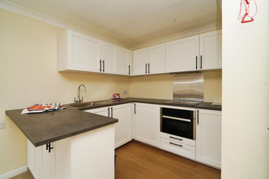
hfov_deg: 96.7
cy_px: 90
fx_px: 120
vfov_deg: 73.8
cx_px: 134
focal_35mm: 16
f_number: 7.1
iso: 400
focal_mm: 16
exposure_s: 1/20
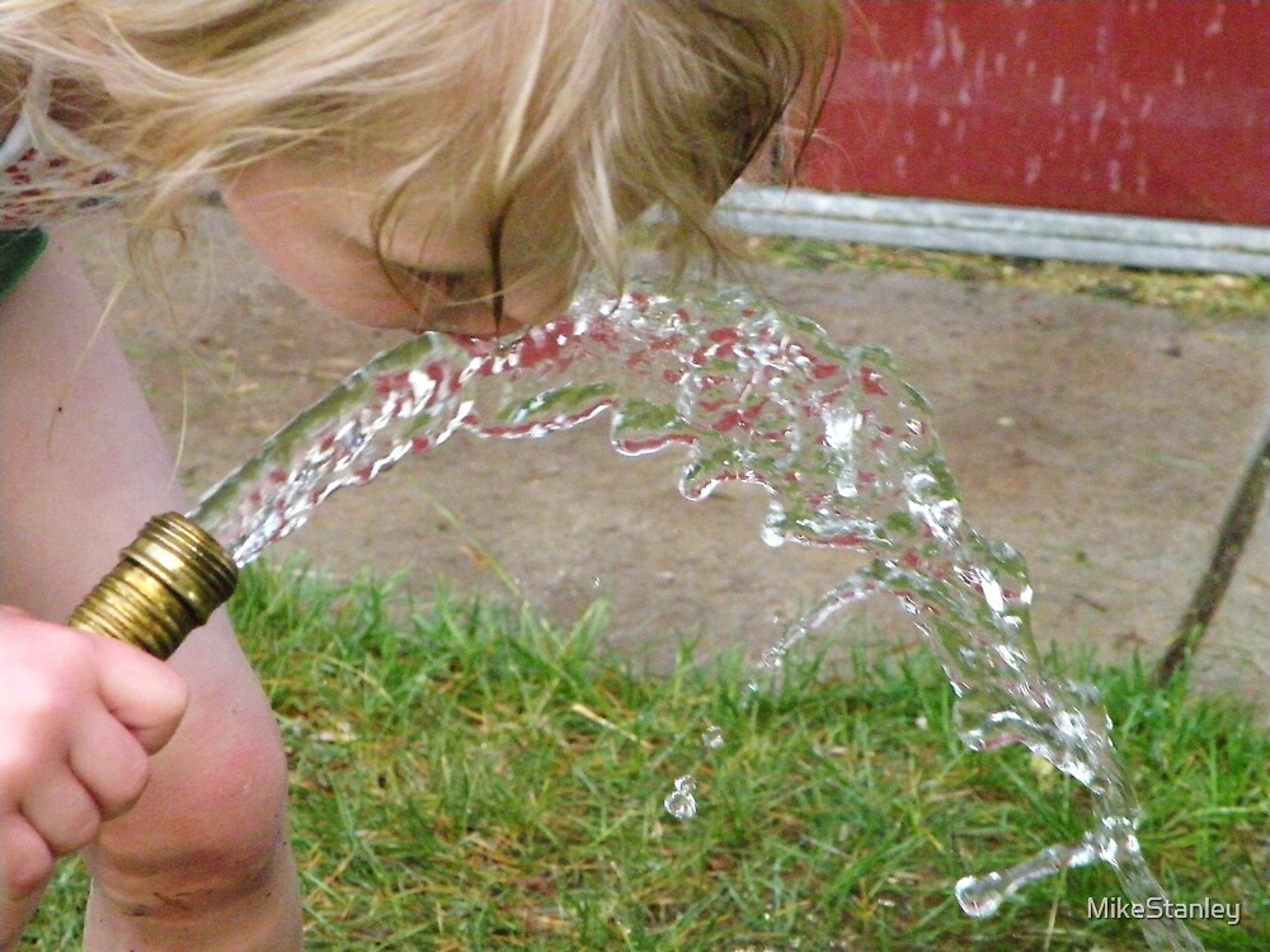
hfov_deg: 16.6
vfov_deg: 12.5
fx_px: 4366
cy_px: 476
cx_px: 635
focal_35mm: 119
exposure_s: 1/1000
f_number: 4.5
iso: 800
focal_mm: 21
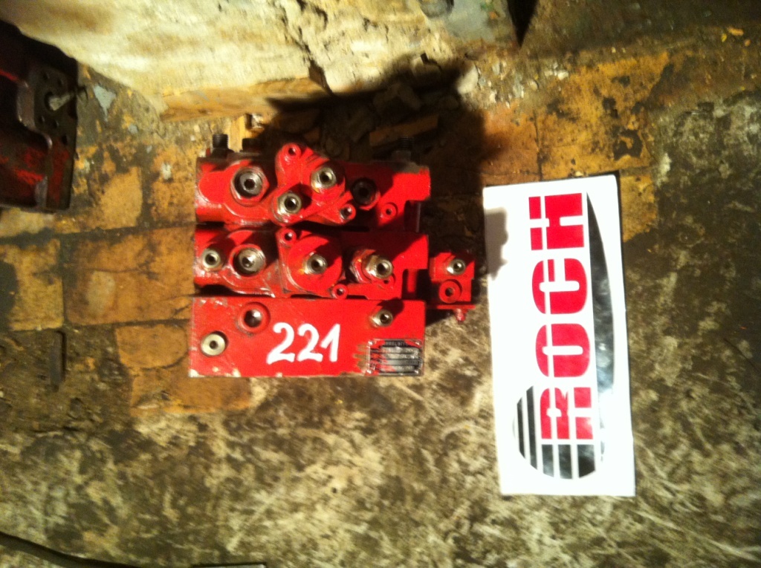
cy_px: 284
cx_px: 380
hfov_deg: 52.7
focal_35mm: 35
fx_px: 768
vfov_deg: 40.6
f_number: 2.8
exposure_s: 1/15
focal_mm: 3.85
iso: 320
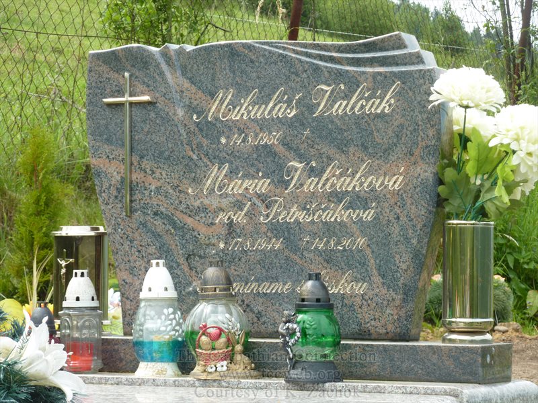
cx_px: 269
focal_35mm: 128
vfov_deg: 11.6
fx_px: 1989
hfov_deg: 15.4
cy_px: 202
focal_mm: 21
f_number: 4.4
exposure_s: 1/160
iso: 80
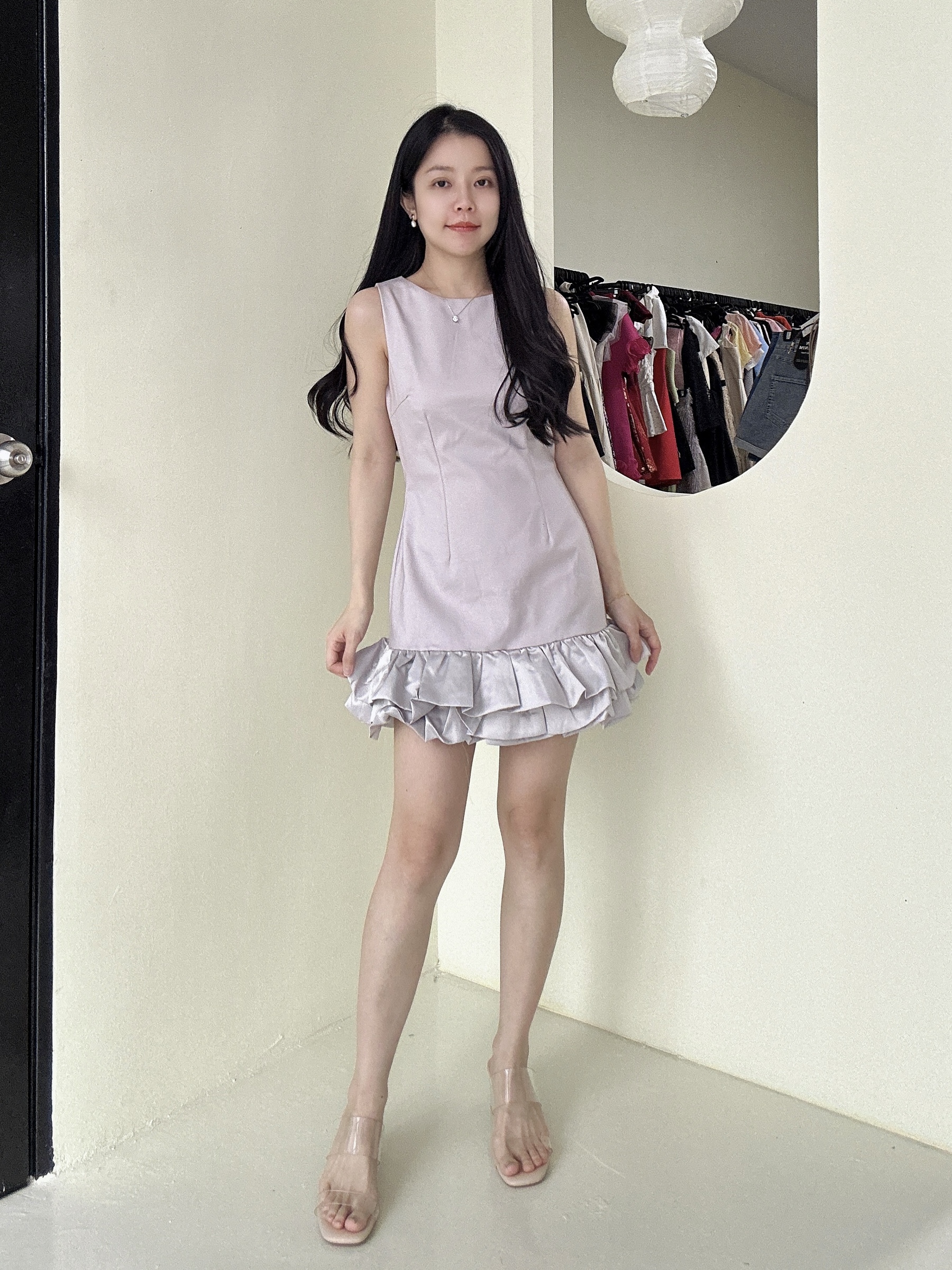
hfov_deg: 58.9
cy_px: 635
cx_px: 476
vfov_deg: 73.9
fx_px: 843
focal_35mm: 23
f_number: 1.9
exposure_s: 1/60
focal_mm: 2.69
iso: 125
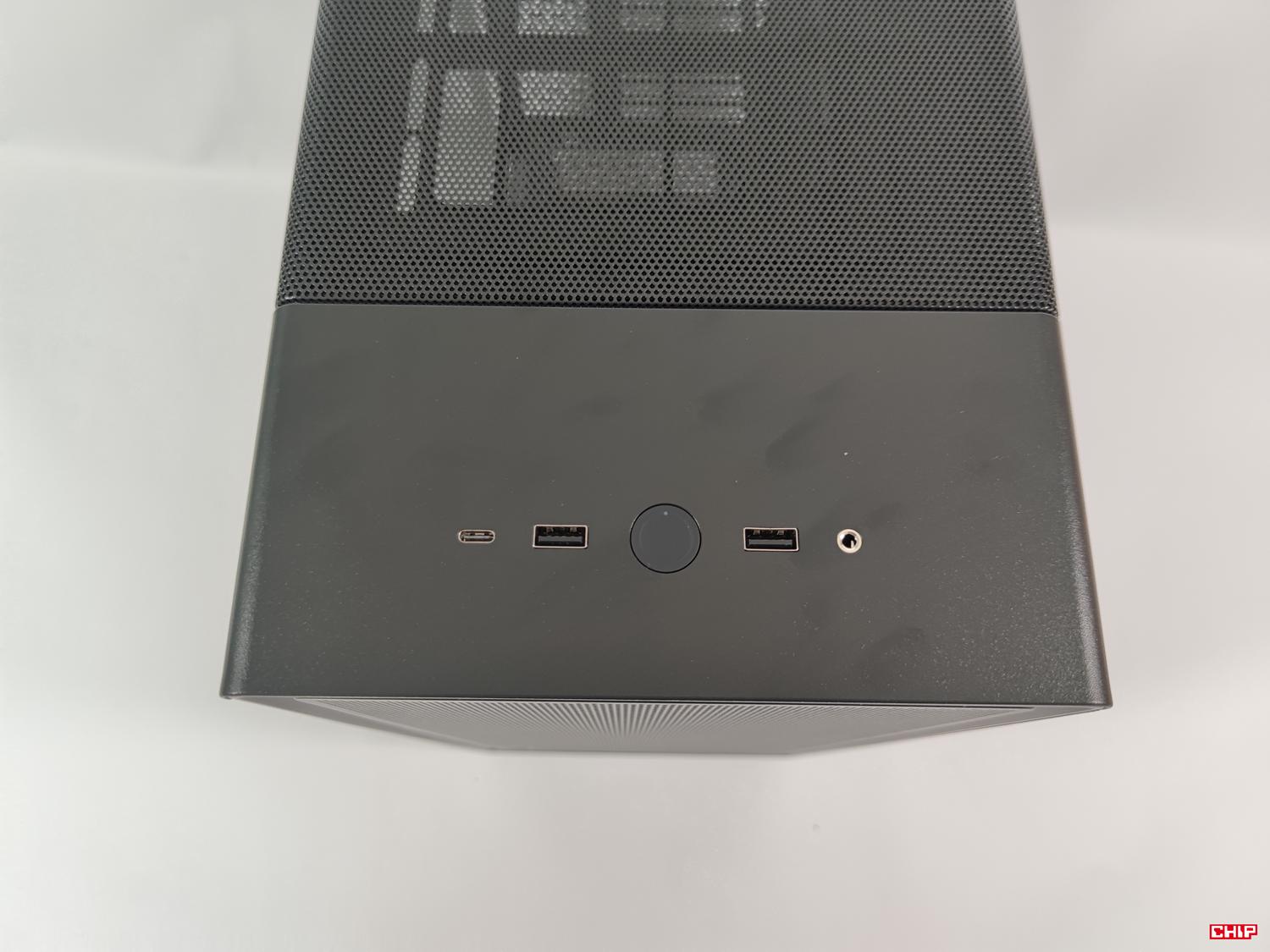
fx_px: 917
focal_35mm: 25
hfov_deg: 69.4
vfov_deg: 54.9
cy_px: 476
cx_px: 635
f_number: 1.85
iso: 72
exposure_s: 1/100
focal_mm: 6.78
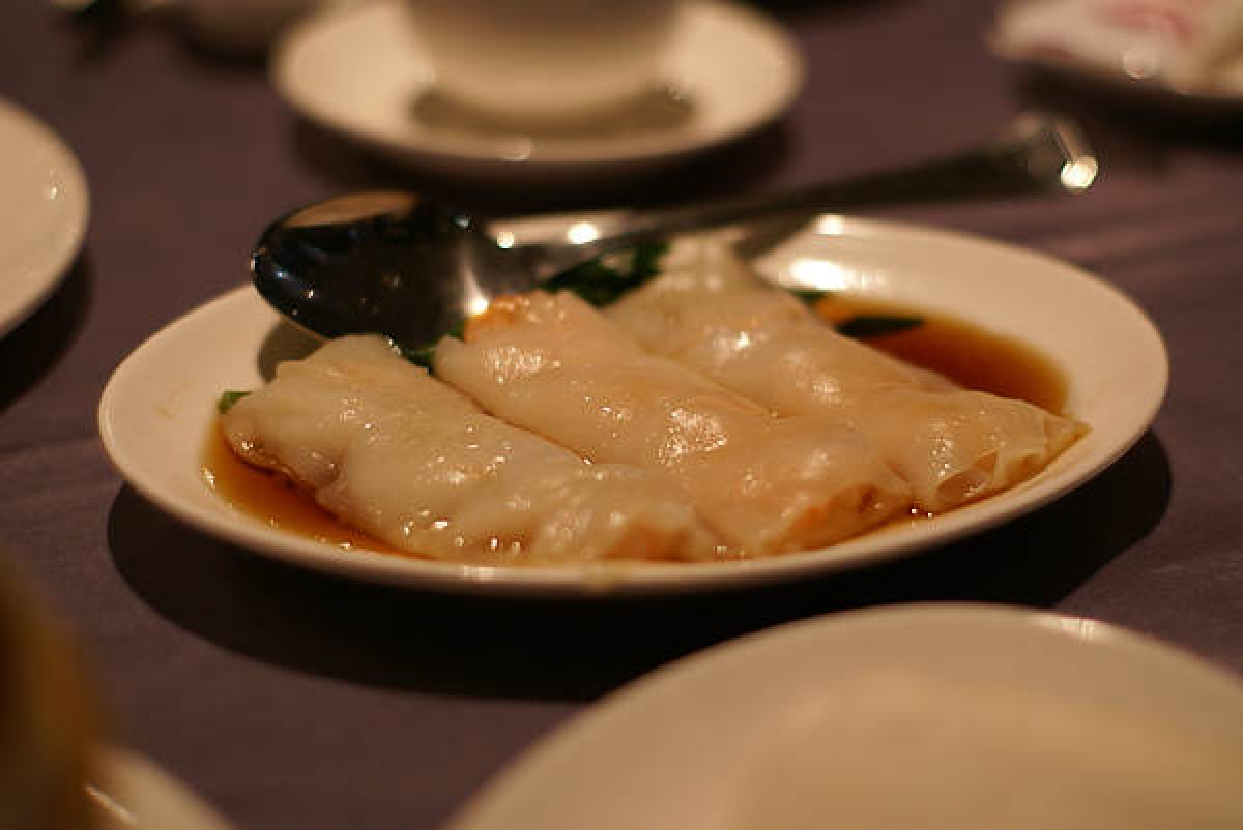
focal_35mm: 75
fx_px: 2591
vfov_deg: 18.2
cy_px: 415
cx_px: 622
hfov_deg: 27.0
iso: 160
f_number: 1.7
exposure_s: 1/80
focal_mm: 50
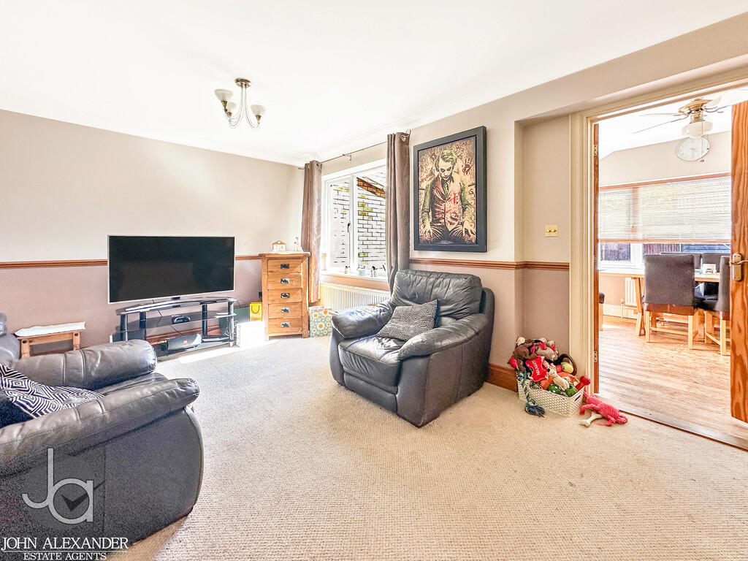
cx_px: 374
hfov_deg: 102.1
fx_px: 303
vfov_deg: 85.7
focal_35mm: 14
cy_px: 280
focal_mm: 2.22
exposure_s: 1/100
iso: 80
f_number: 2.2
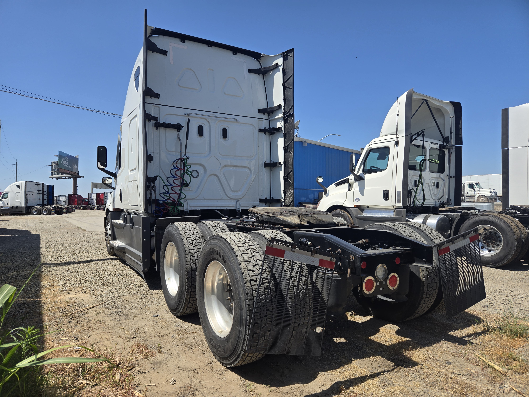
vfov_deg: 58.9
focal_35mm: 23
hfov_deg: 73.9
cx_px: 264
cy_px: 198
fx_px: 351
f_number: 1.8
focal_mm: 5.4
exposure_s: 1/1834
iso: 25
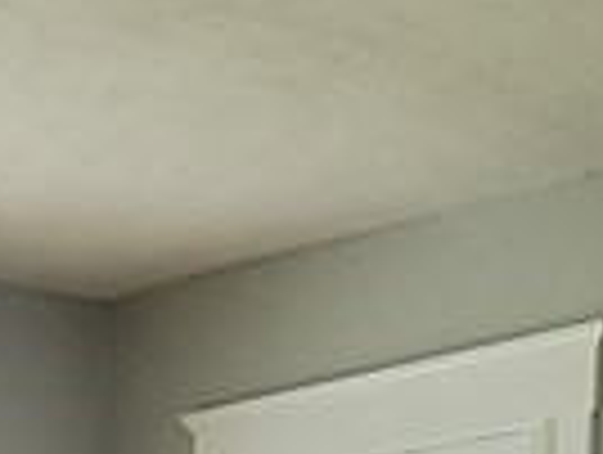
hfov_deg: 18.5
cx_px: -171
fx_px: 1728
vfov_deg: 12.2
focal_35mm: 99
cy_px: 1065
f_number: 2.2
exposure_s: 1/29
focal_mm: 2.2
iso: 400
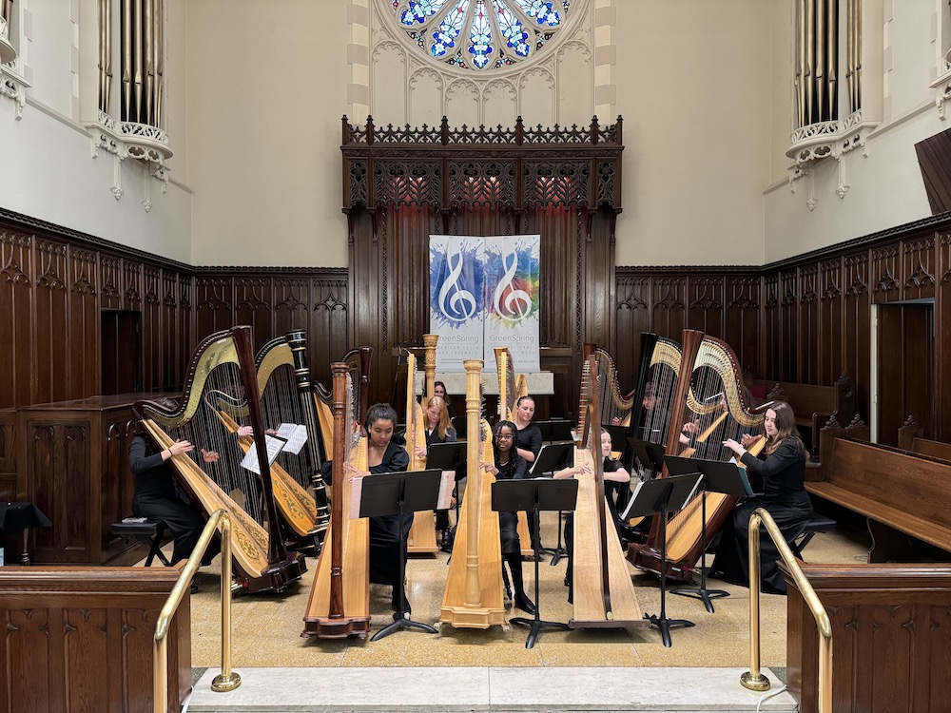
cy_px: 356
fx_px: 659
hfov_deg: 71.6
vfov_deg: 56.8
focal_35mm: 24
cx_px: 476
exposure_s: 1/60
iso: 400
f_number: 1.78
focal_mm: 6.76
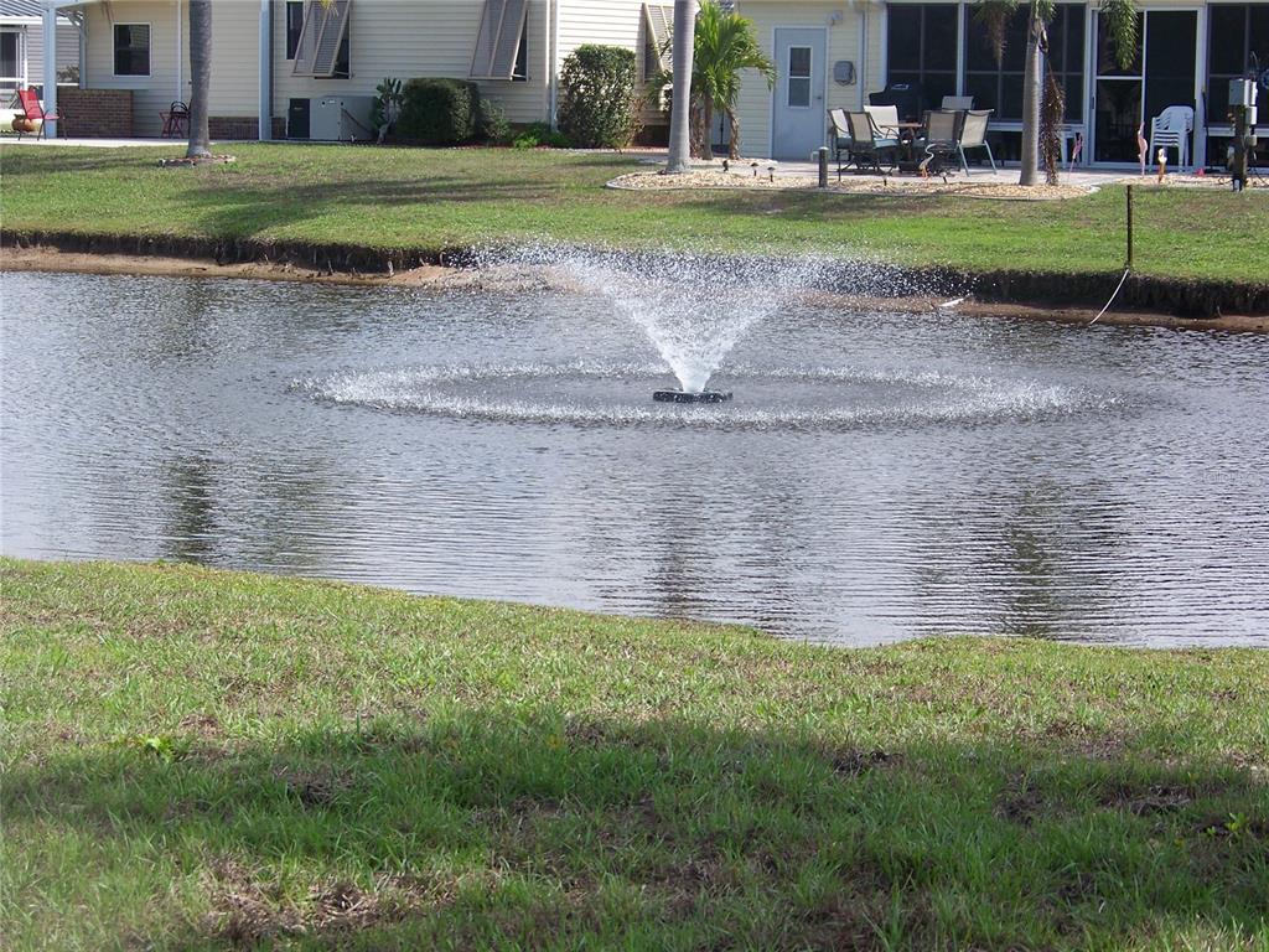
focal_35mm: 96
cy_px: 476
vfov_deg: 15.4
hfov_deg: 20.4
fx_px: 3519
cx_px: 634
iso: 64
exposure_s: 1/500
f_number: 3.2
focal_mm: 16.2
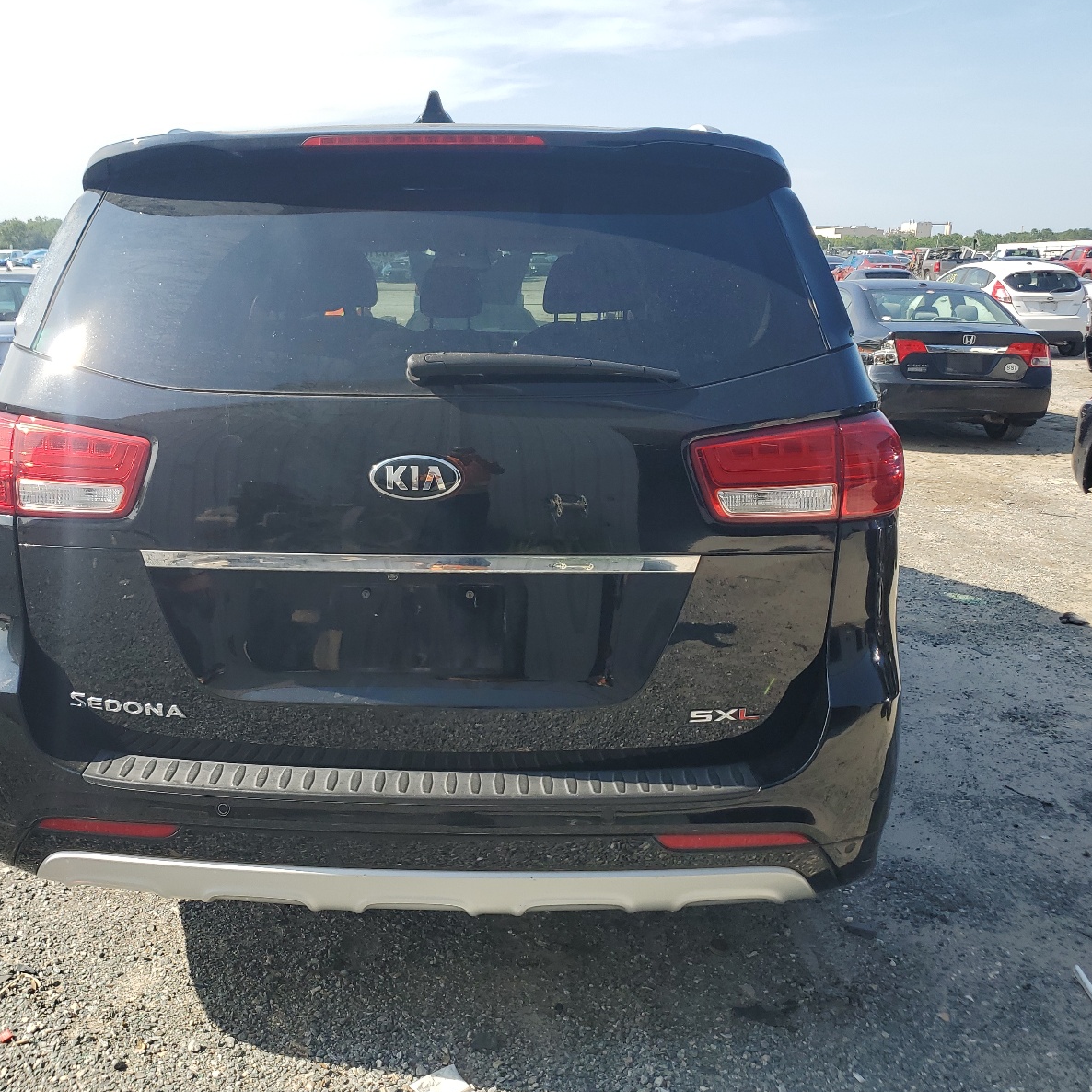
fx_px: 1106
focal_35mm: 31
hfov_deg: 52.3
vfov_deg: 52.5
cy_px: 542
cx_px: 464
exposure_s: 1/1667
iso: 50
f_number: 1.5
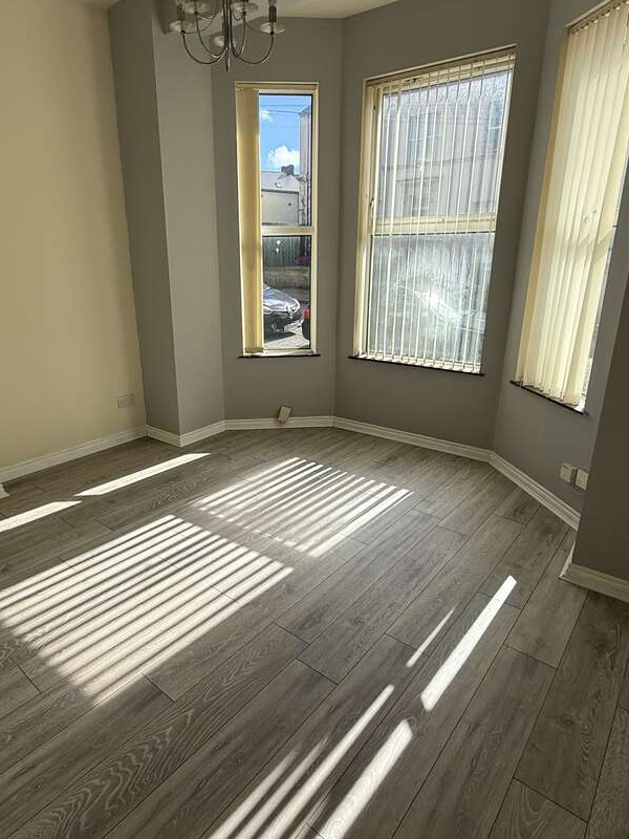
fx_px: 509
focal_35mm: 21
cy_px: 415
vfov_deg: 79.0
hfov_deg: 63.2
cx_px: 272
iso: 50
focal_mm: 2.22
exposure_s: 1/1068
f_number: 2.2
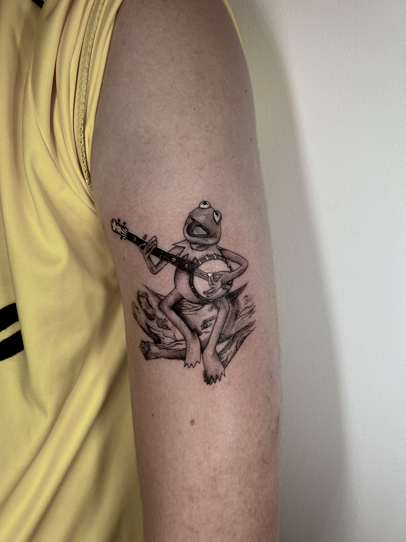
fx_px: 407
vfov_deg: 67.3
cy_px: 271
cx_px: 203
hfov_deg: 53.1
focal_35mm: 26
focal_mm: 5.7
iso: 80
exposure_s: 1/121
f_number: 1.5
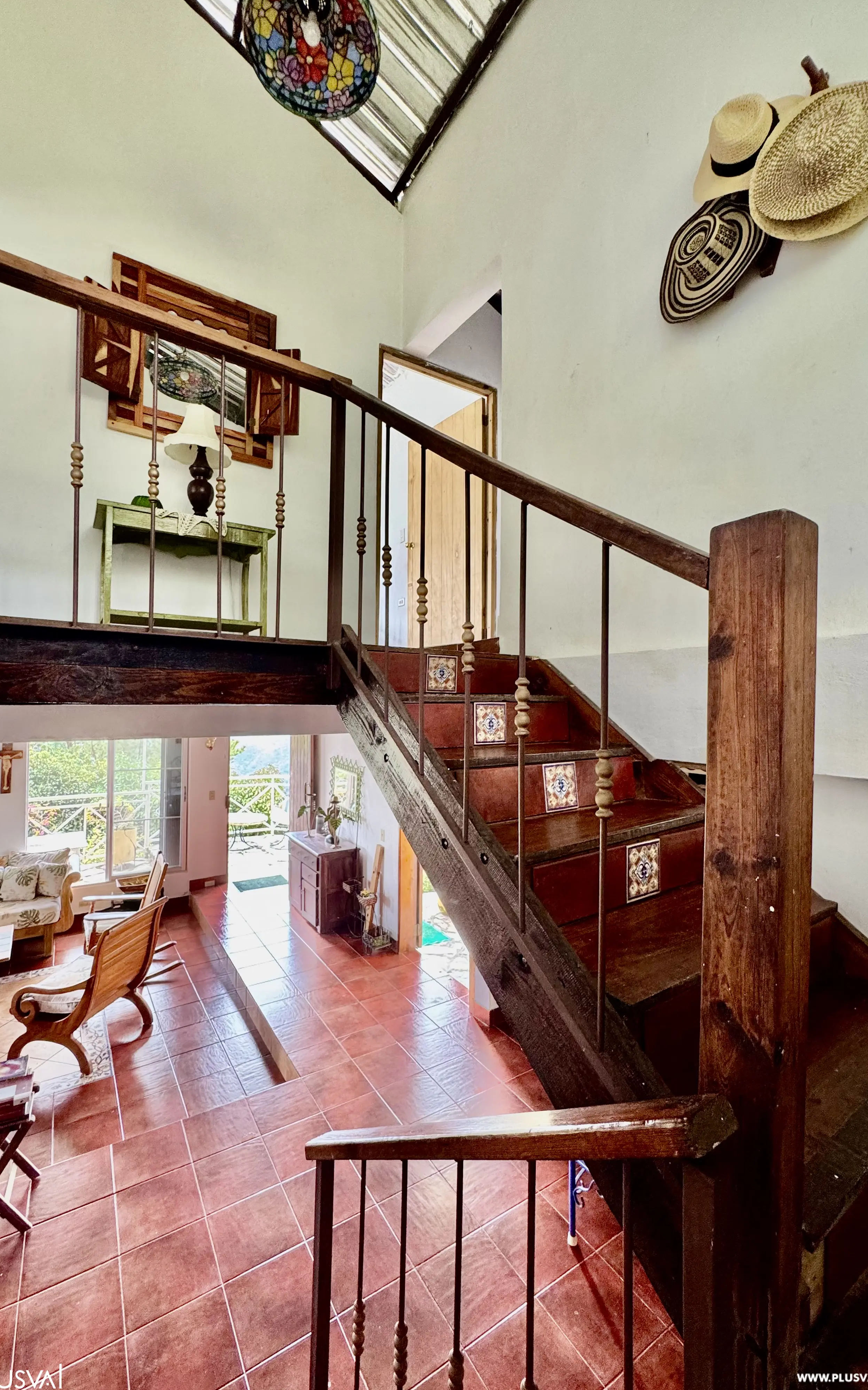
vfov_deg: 101.5
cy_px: 694
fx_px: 568
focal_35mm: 15
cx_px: 423
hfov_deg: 74.8
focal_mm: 2.22
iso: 250
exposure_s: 1/99
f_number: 2.2
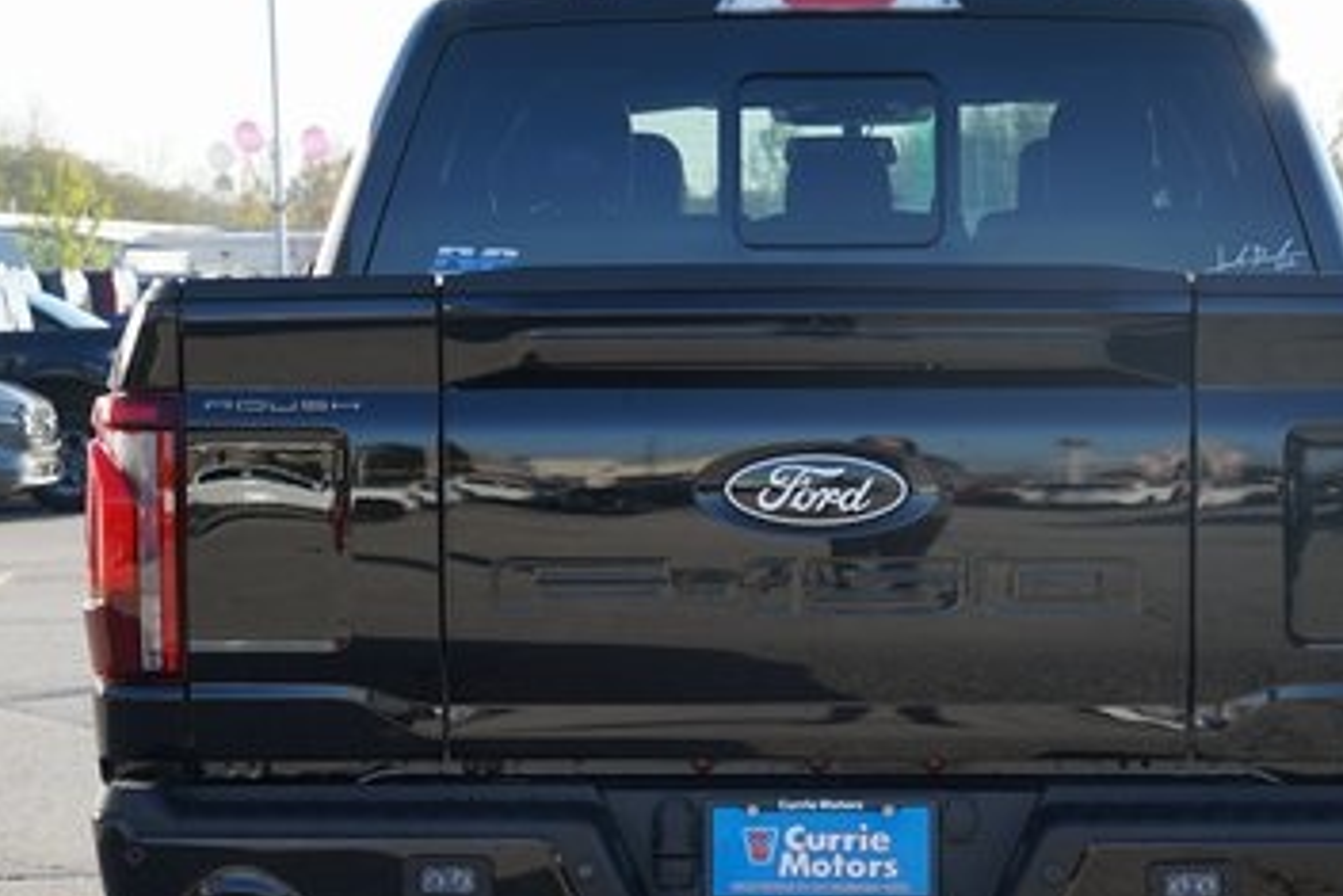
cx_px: 836
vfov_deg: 12.6
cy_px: 578
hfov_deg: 18.7
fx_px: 4068
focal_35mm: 109
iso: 100
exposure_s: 1/100
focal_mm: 60
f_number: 8
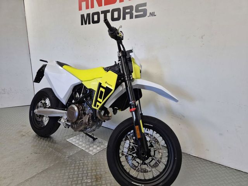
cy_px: 93
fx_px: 165
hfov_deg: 73.9
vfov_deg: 58.9
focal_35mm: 23
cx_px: 124
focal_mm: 5.4
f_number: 1.8
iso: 200
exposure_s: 1/100
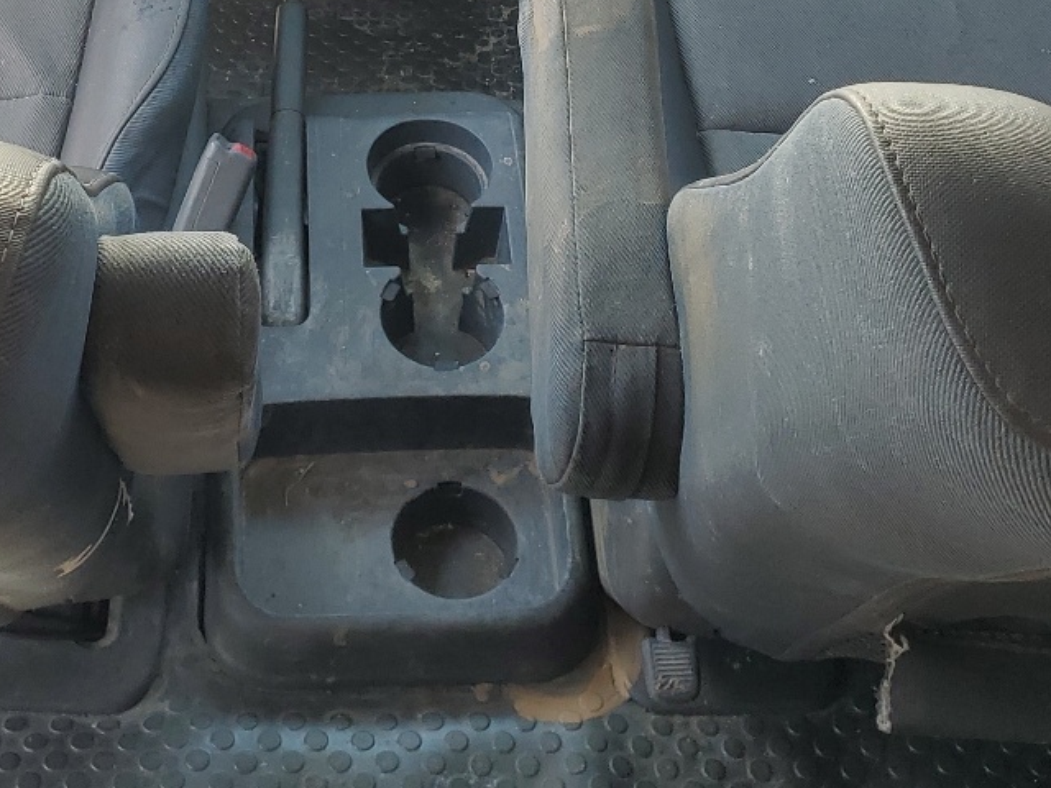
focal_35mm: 65
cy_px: -84
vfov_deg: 21.4
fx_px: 1974
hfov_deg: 29.7
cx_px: 379
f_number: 1.5
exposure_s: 1/208
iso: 50
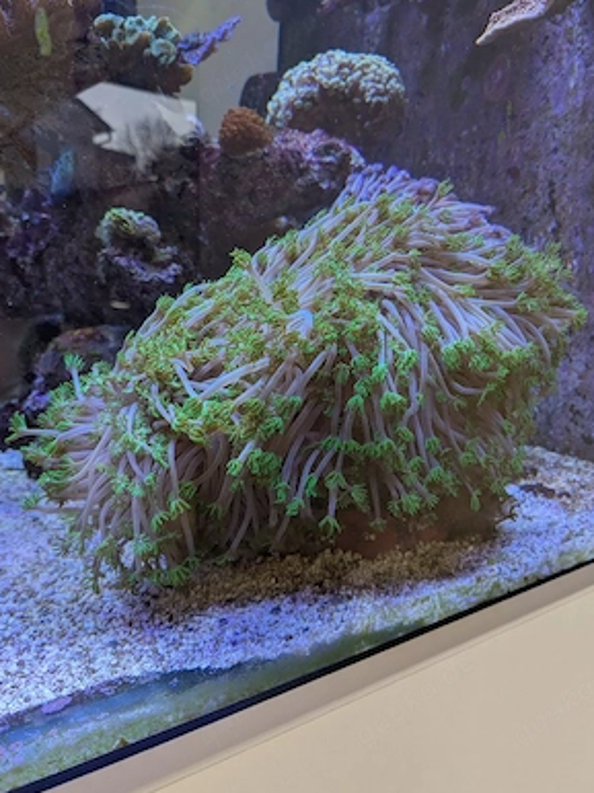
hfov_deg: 49.7
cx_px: 302
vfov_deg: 63.5
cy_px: 401
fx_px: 641
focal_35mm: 28
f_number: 1.73
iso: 63
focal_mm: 4.38
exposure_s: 1/200
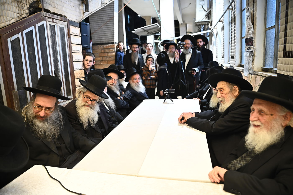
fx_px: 195
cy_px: 98
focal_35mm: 24
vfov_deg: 53.1
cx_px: 146
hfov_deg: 73.8
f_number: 3.2
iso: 1250
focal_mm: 24
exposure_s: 1/160
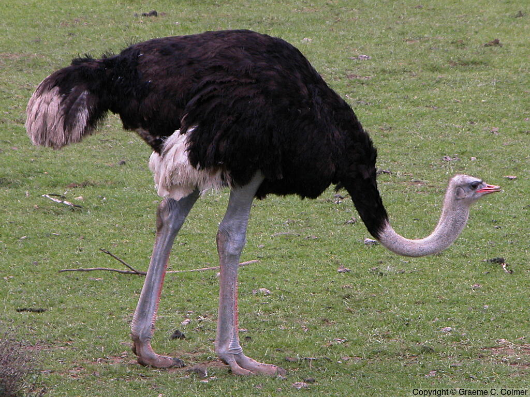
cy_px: 198
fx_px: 4226
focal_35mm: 276
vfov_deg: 5.4
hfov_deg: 7.2
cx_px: 265
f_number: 4.7
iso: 100
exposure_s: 1/294
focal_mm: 71.2
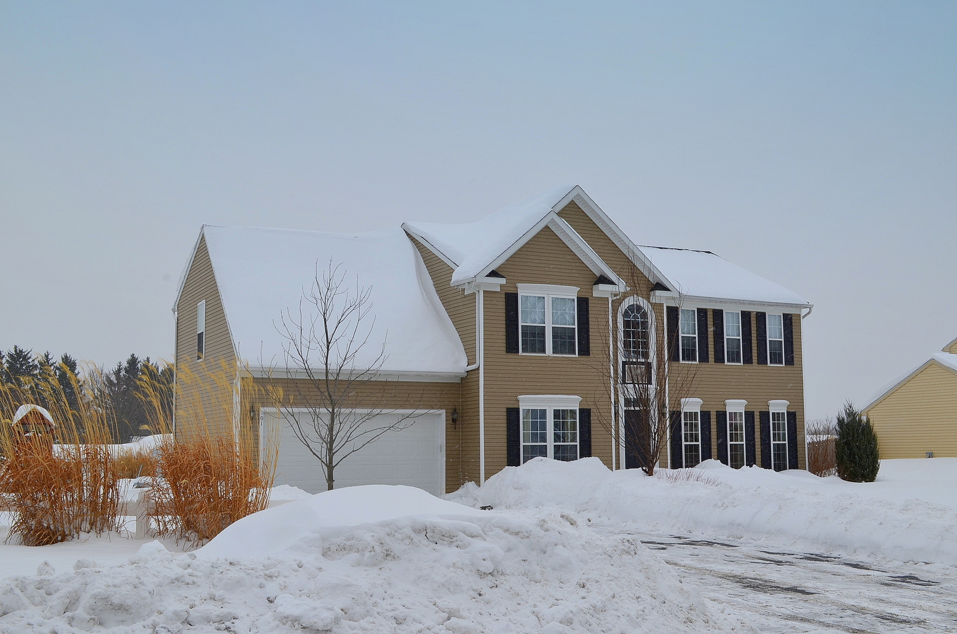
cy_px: 317
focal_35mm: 42
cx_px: 478
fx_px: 1114
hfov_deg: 46.5
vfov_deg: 31.8
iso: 100
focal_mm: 28
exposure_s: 1/200
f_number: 13
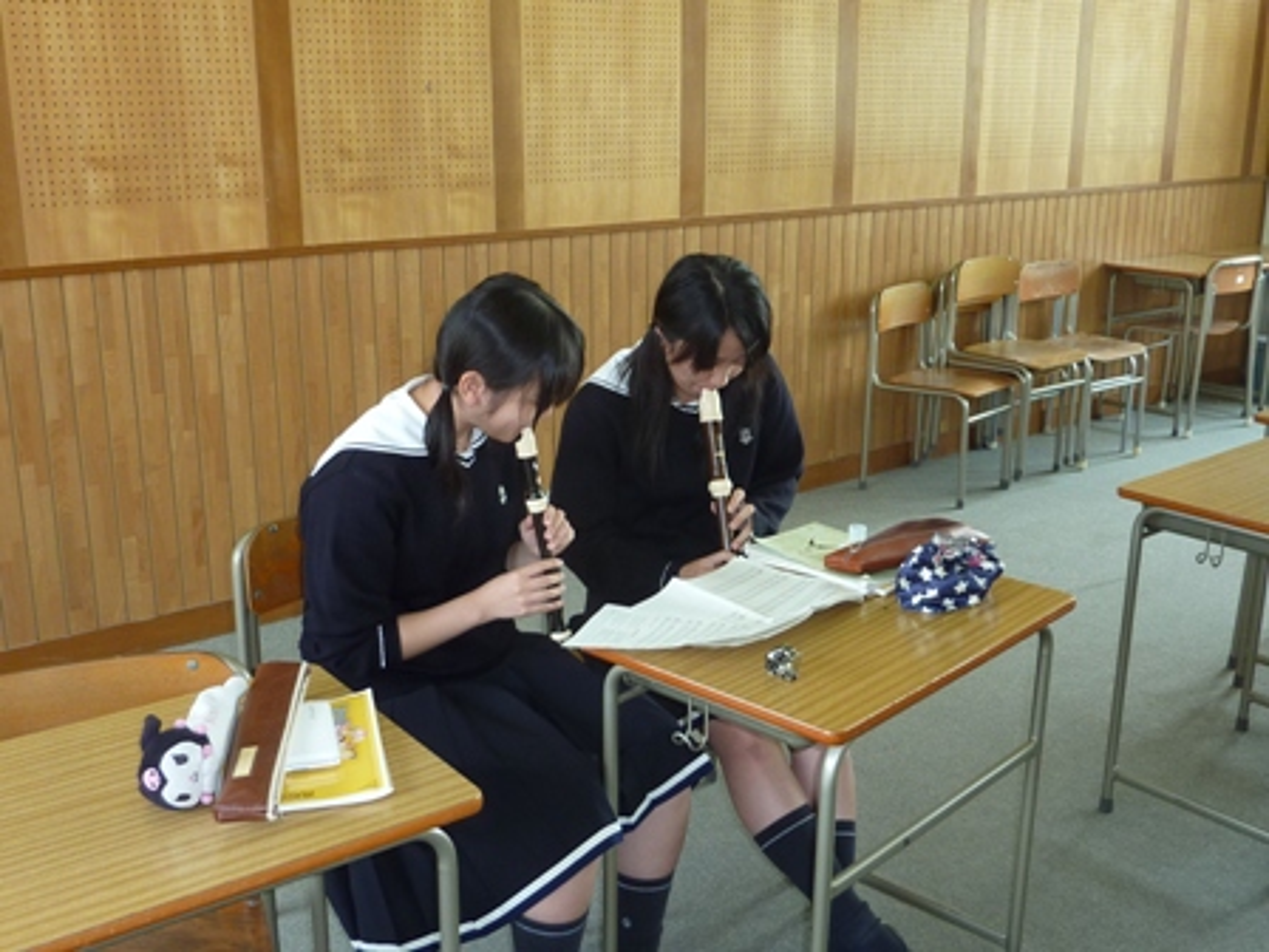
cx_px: 634
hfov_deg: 51.4
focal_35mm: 36
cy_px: 476
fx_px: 1320
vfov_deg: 39.7
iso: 100
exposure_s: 1/30
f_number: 3.3
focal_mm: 4.1
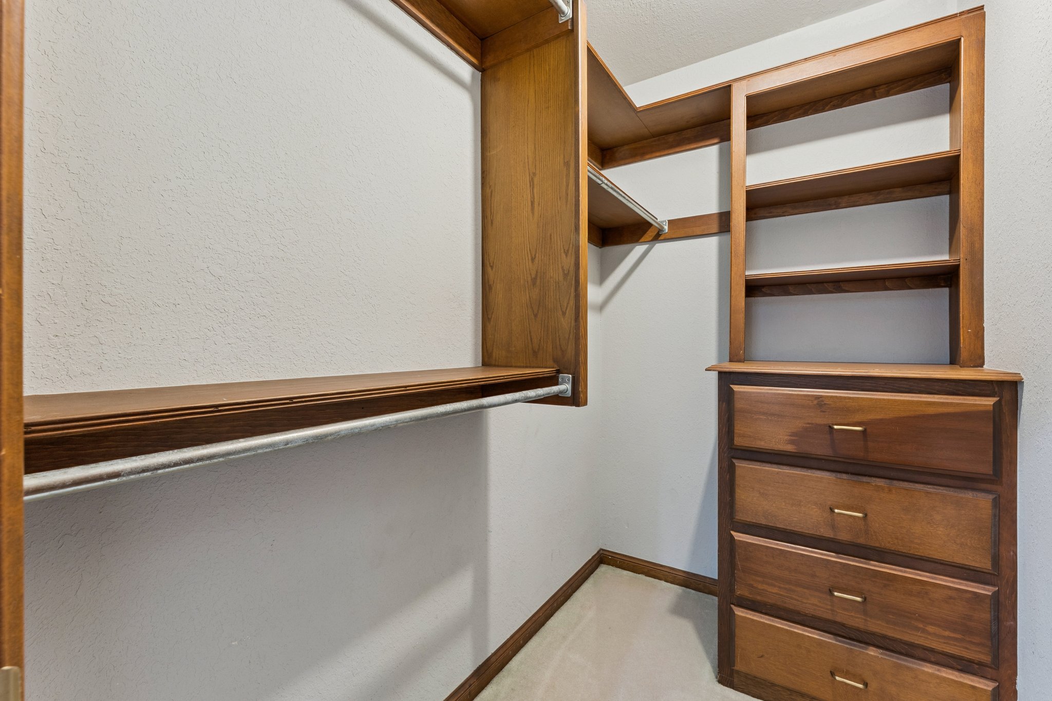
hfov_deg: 99.7
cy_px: 350
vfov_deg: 76.6
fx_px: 444
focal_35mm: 15
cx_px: 526
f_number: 10
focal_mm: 15.2
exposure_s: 1/4
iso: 200
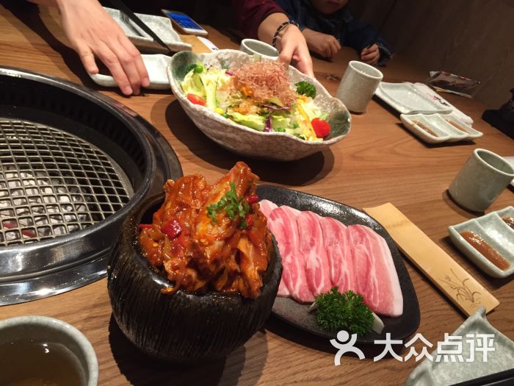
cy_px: 193
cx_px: 257
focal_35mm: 29
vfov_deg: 48.2
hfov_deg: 61.7
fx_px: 431
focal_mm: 4.15
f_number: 2.2
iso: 50
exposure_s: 1/30
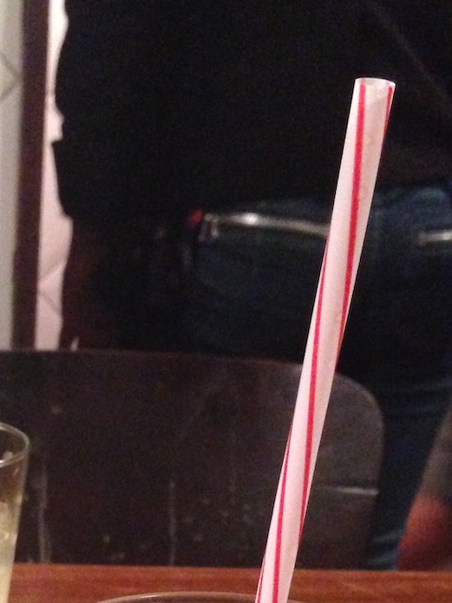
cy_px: 629
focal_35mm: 76
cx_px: 35
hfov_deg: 19.0
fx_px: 1324
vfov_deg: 24.3
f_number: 2.4
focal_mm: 4.12
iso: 800
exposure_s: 1/15
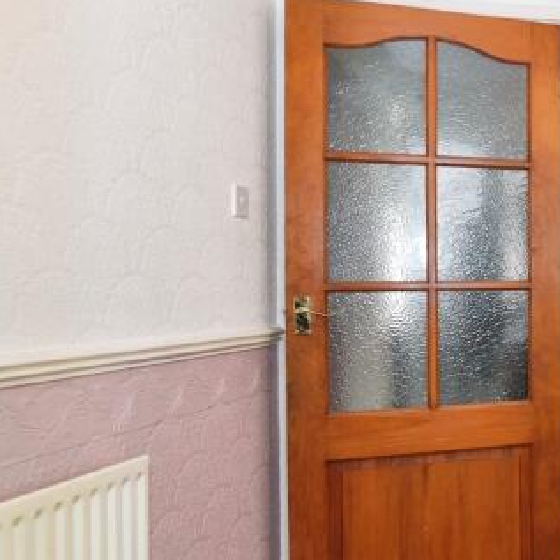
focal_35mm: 44
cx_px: 859
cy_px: 318
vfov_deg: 38.3
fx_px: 805
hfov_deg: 26.5
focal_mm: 16
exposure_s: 1/60
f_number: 4
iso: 720
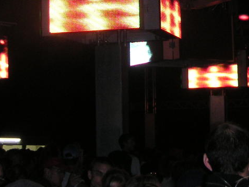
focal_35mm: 102
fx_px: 734
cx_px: 123
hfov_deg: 19.3
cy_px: 1
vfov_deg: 14.3
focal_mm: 6
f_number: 2.8
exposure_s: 1/45
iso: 100
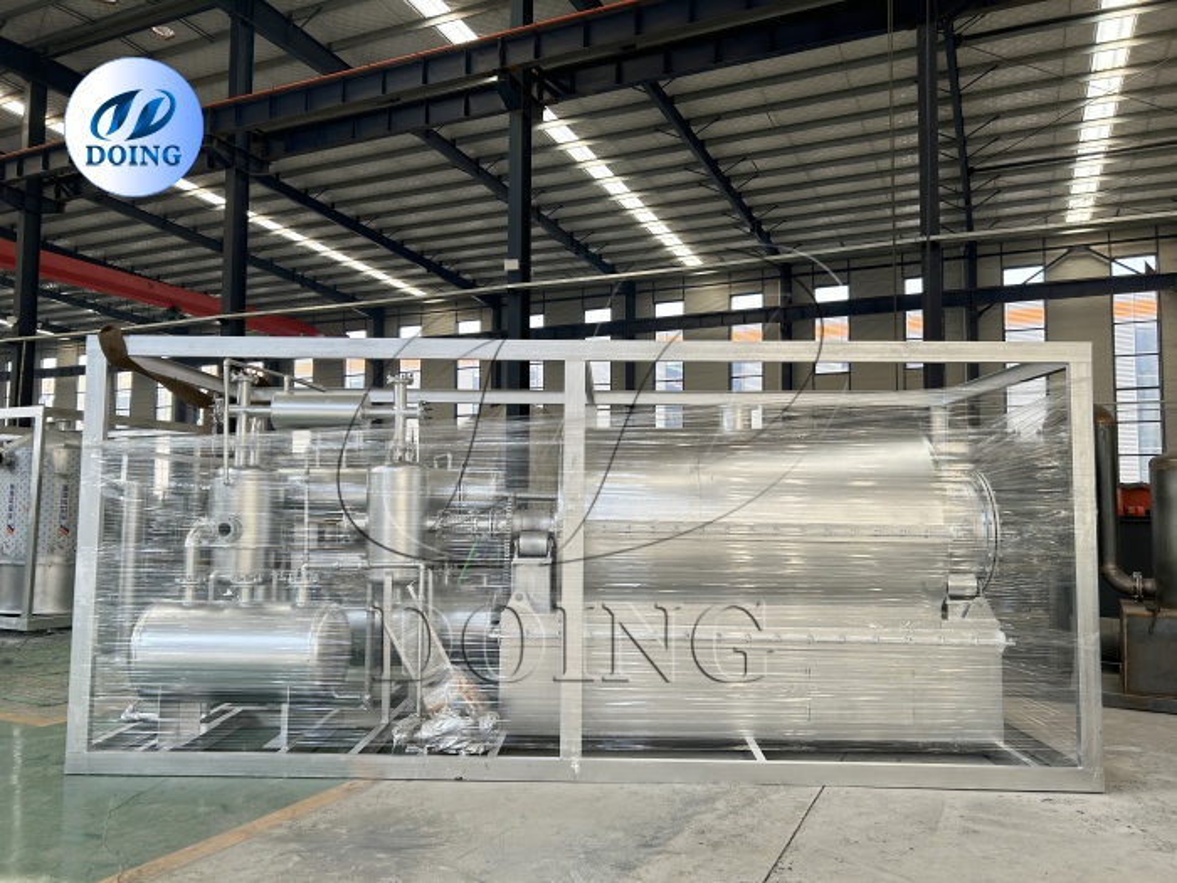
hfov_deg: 67.3
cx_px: 588
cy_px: 442
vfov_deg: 53.1
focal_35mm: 26
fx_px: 884
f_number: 1.5
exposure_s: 1/121
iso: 50
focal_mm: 5.7
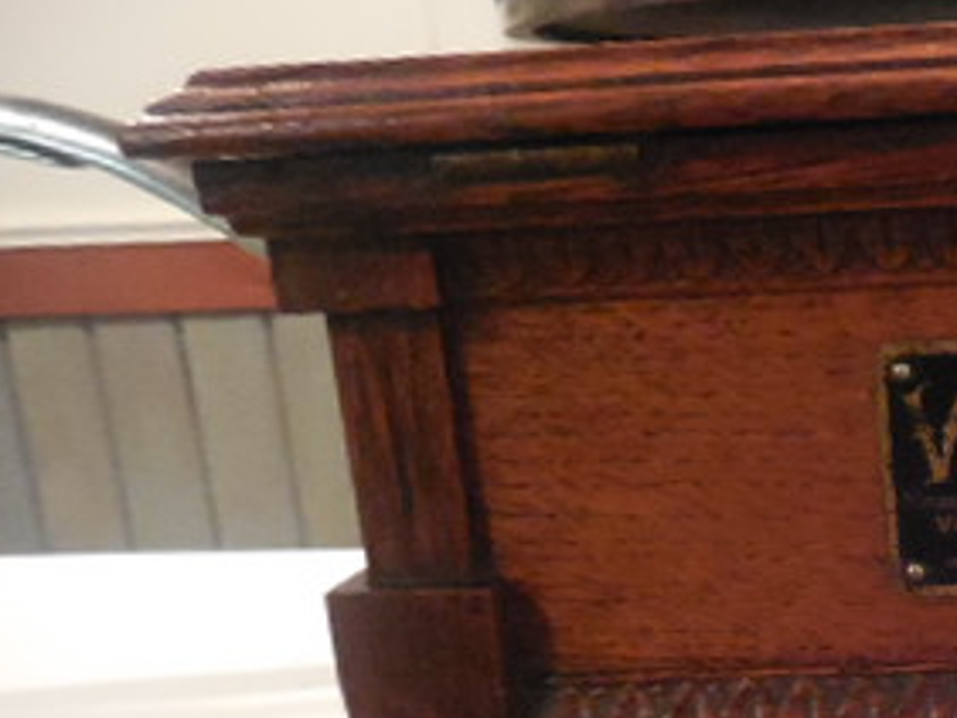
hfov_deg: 30.4
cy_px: 623
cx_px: 1035
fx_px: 1577
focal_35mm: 57
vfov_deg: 25.0
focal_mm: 4.5
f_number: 3.7
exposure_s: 1/20
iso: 1600
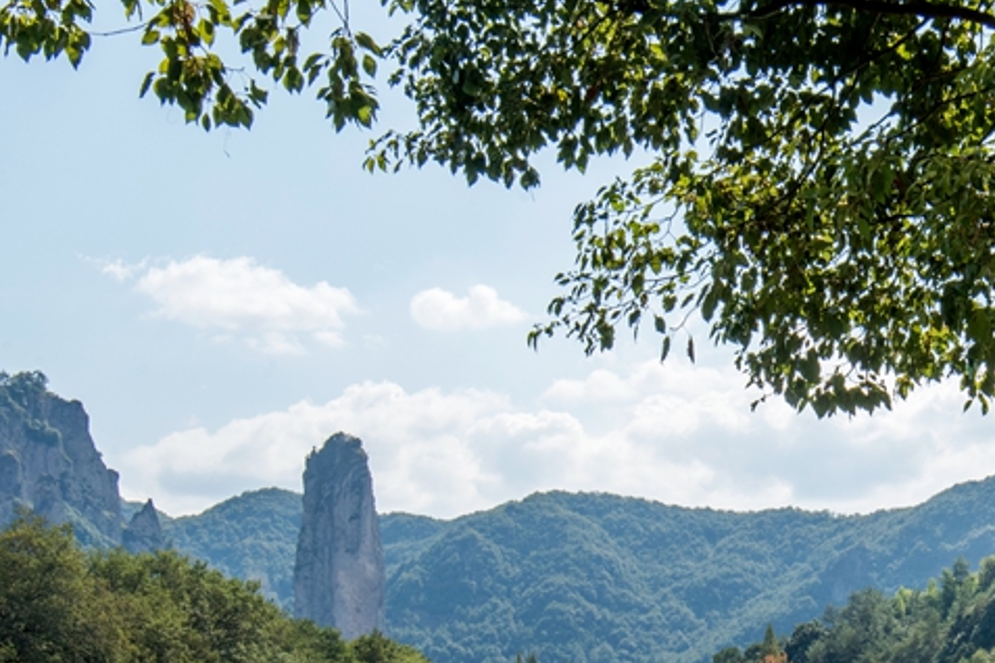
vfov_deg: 17.6
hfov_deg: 25.6
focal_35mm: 77
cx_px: 880
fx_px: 2128
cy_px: 524
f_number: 18
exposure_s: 1/100
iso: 200
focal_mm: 34
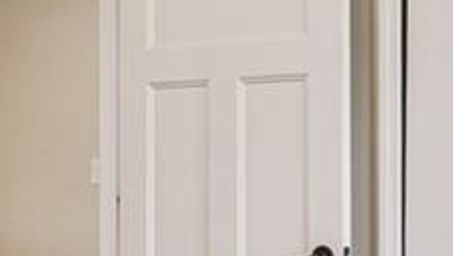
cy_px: 187
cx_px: 118
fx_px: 1263
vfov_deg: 11.6
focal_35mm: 105
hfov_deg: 20.2
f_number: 9
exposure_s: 1/13
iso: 200
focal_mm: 14
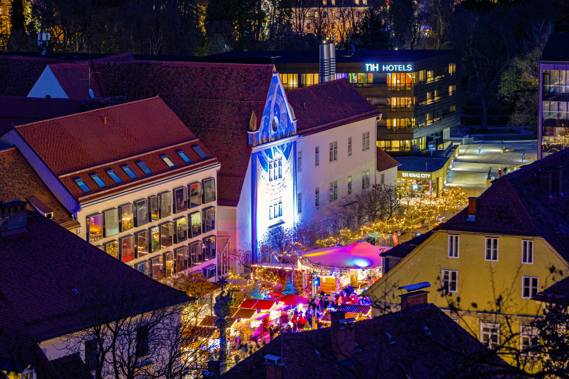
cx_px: 284
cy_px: 190
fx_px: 1881
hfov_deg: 17.2
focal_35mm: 119
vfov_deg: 11.5
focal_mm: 119
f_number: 6.3
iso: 400
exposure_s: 5
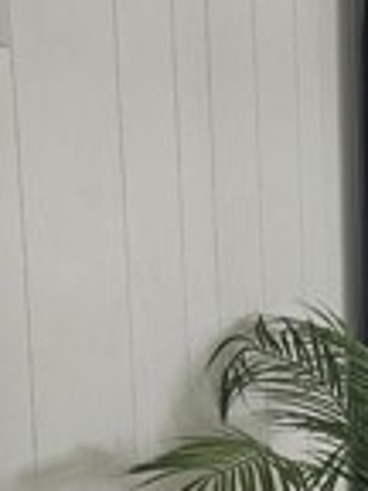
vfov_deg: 18.8
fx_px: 1446
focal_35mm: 102
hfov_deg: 13.8
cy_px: 474
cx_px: 511
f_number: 1.8
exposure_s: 1/120
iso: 50
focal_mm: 5.4
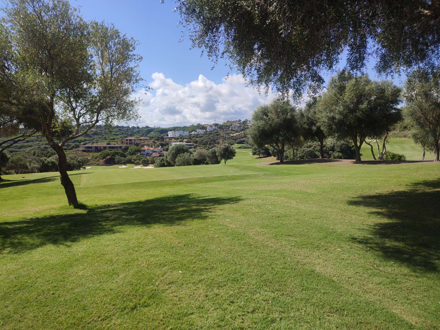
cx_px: 220
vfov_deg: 56.8
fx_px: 305
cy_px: 165
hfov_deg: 71.6
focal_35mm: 24
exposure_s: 1/901
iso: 50
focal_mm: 5.89
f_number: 1.89
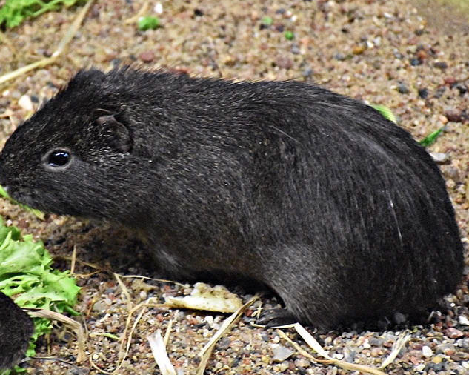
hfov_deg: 7.0
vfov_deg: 5.6
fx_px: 3858
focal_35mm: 278
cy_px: 189
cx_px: 160
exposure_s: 1/60
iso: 12800
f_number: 5.6
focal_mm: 122
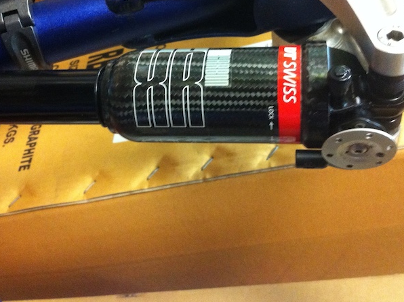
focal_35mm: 47
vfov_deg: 30.6
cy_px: 107
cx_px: 197
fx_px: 548
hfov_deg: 40.5
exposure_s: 1/15
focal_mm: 3.85
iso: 500
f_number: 2.8
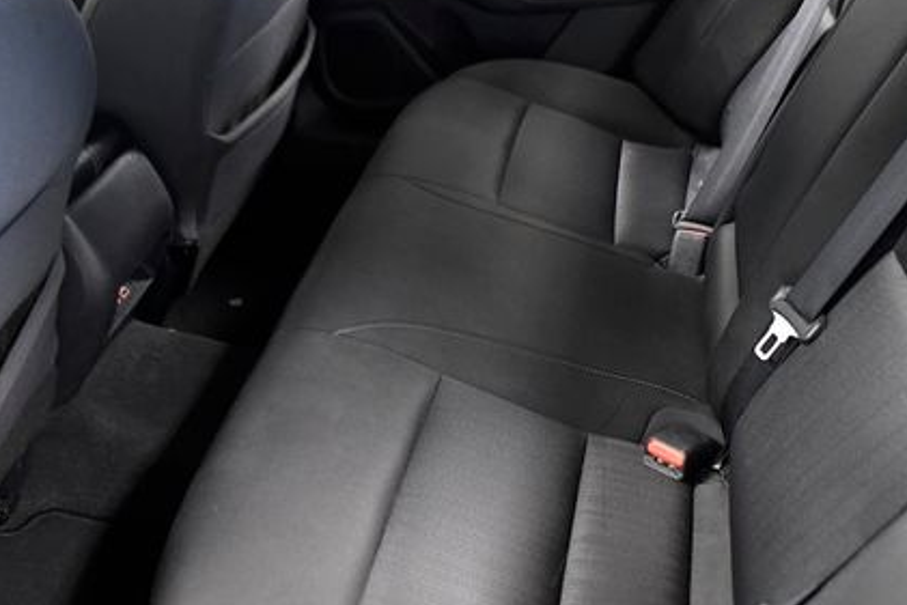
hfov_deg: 46.9
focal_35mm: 41
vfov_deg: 32.6
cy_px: 255
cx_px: 580
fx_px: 1033
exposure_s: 1/80
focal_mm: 18
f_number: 3.5
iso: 2500
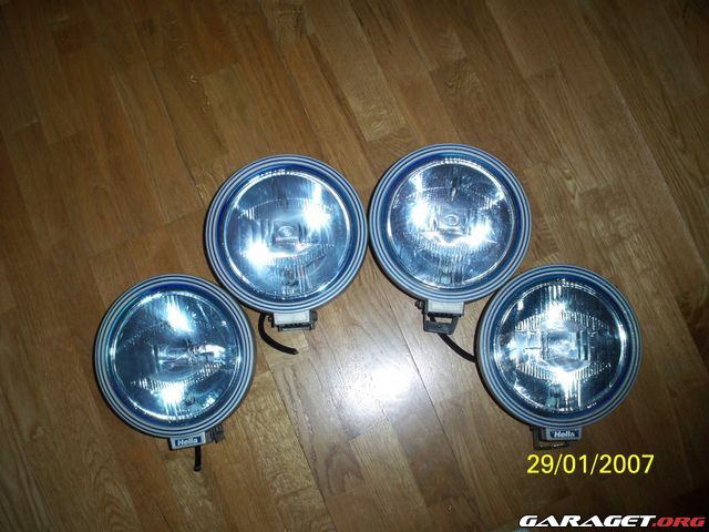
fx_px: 758
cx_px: 354
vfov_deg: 38.7
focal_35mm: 37
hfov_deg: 50.1
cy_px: 266
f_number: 3.4
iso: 200
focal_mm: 7.9
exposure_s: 1/30
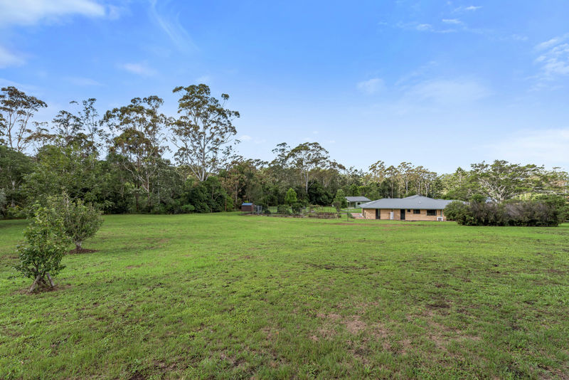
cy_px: 190
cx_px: 284
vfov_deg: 73.8
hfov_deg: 96.7
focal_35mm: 16
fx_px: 253
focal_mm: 16
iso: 200
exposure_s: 1/160
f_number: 9
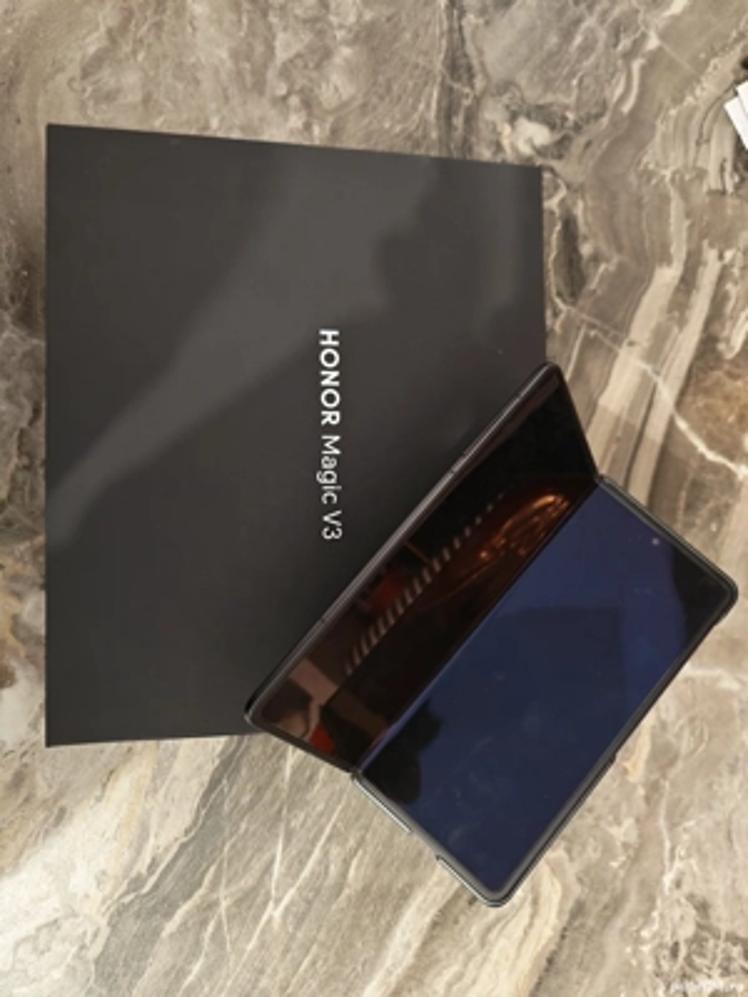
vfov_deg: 73.9
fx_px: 663
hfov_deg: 58.9
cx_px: 374
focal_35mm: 23
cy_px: 498
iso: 800
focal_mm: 5.4
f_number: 1.6
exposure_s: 1/50
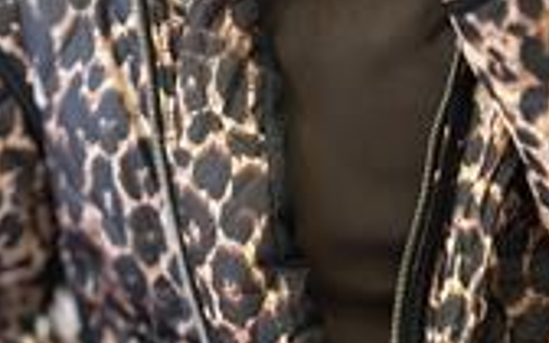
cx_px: 163
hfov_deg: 16.6
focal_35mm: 125
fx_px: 1870
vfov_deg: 10.4
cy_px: 345
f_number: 1.78
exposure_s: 1/60
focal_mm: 6.86
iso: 250
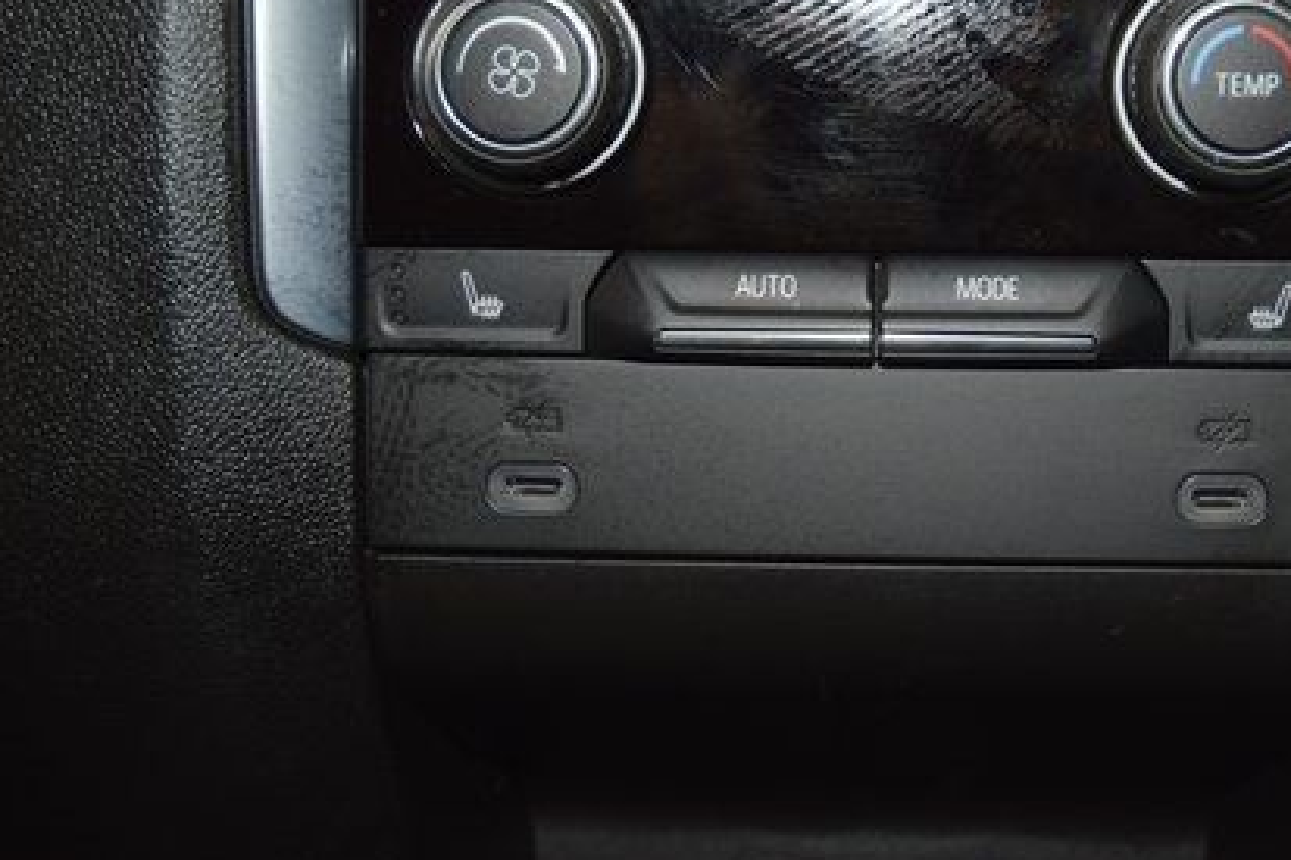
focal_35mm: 63
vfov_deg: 21.4
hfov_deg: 31.7
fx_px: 2250
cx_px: 875
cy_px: 217
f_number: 3.8
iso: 450
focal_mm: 27
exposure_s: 1/10
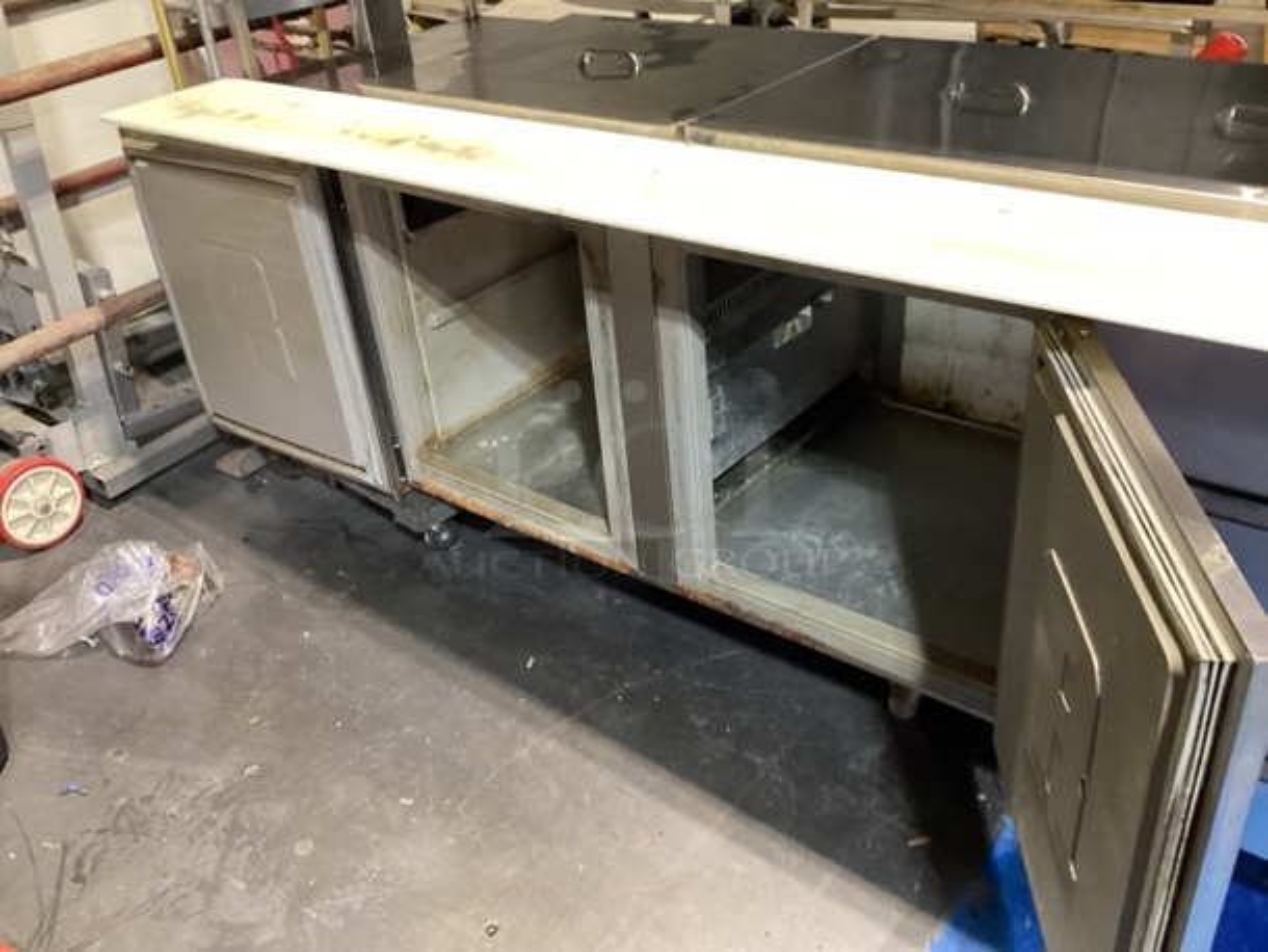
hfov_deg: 58.3
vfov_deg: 45.5
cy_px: 476
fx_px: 1136
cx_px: 634
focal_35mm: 31
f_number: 2.4
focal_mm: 3.3
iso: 320
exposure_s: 1/30
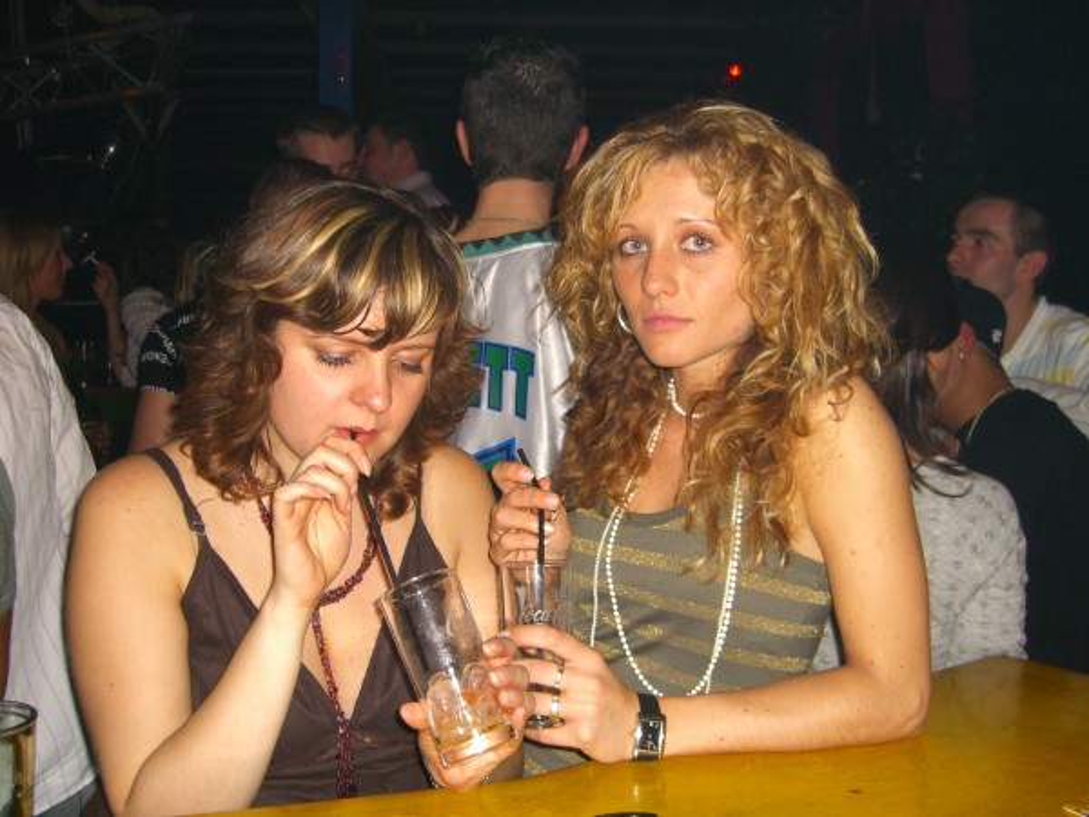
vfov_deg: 37.7
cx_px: 544
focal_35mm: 38
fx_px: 1195
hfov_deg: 49.0
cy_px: 408
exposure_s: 1/60
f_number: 2.8
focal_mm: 7.9
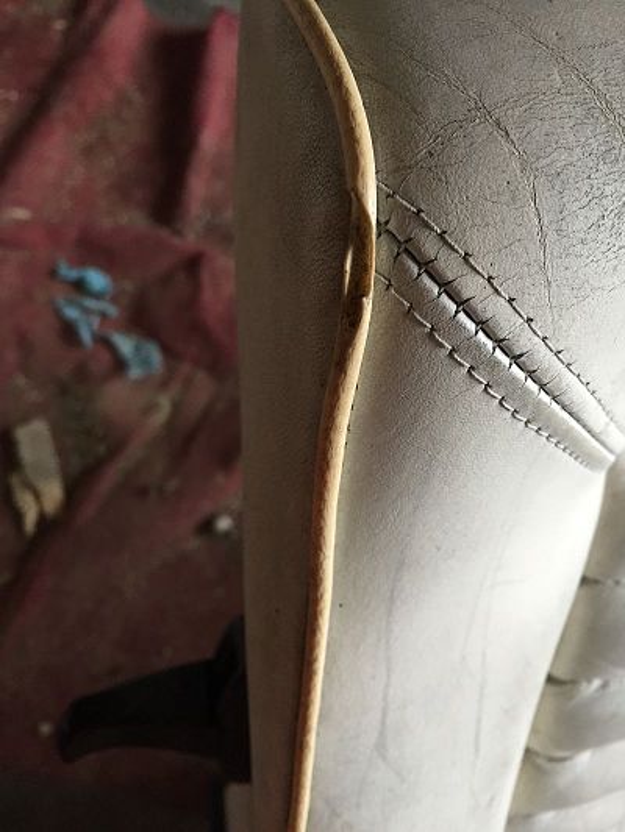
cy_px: 416
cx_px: 312
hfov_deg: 48.2
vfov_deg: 61.6
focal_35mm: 29
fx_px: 698
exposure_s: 1/30
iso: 125
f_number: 2.2
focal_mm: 4.15
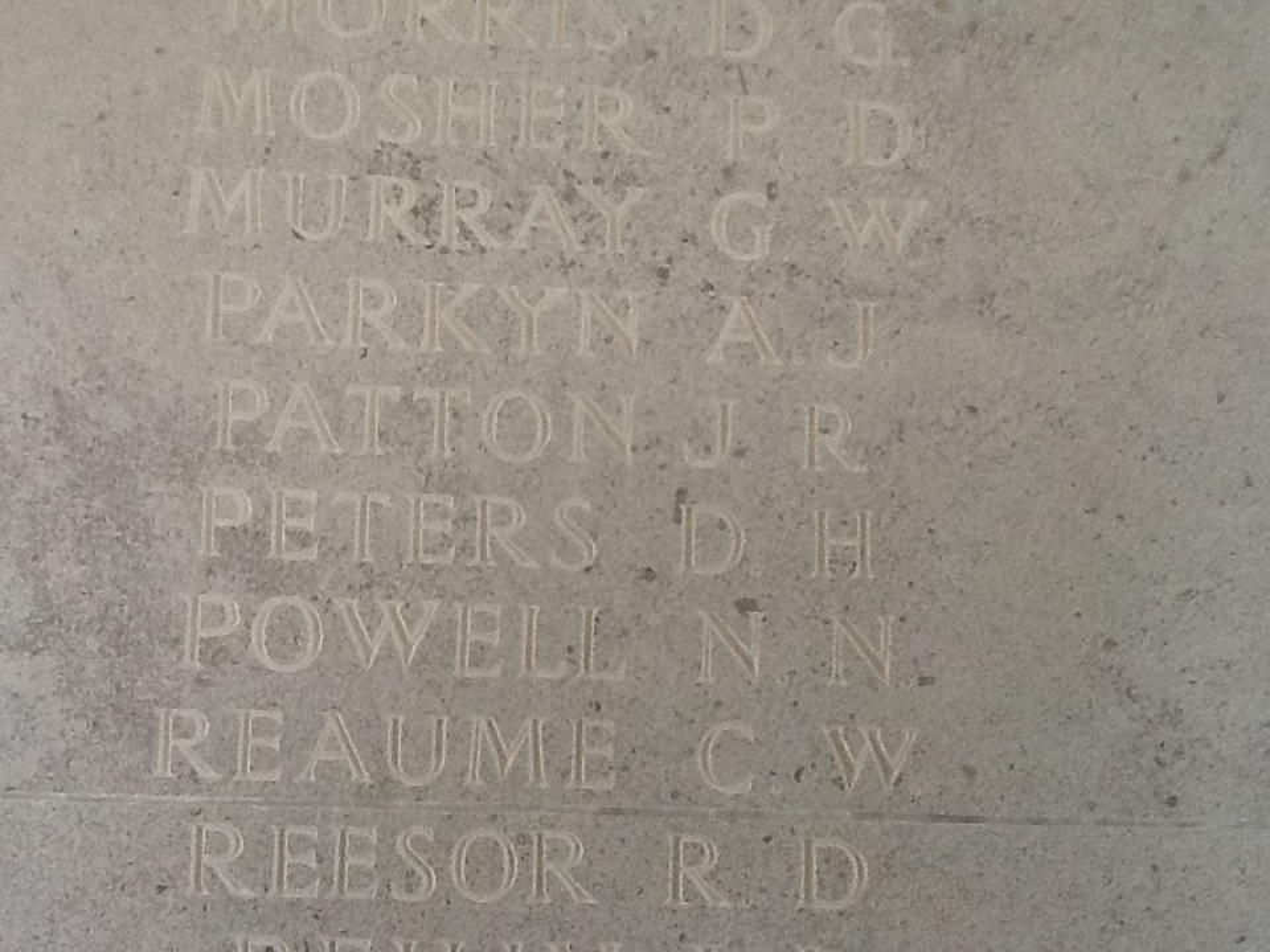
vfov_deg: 32.9
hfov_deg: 42.9
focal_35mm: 44
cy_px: 476
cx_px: 635
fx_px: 1614
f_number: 2.4
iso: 100
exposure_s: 1/30
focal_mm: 2.03
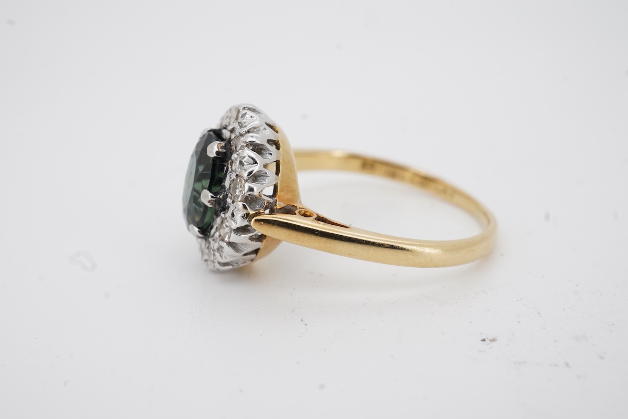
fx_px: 872
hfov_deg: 39.6
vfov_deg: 27.0
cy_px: 212
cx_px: 297
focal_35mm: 50
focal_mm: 30
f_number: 22
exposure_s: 1/125
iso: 200
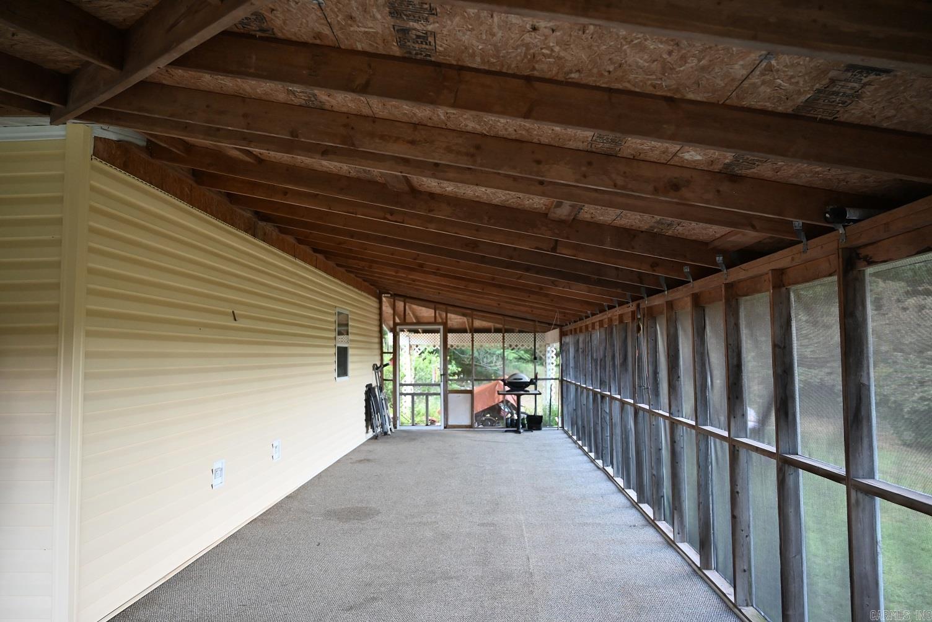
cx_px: 466
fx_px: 622
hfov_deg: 73.7
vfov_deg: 53.2
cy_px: 311
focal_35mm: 24
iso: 2000
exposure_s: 1/125
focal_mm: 24
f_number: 4
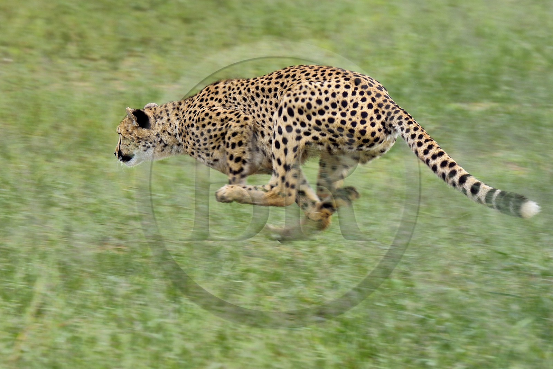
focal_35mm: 200
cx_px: 276
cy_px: 184
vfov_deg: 6.9
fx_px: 3071
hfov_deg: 10.3
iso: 400
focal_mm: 200
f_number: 8
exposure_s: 1/400
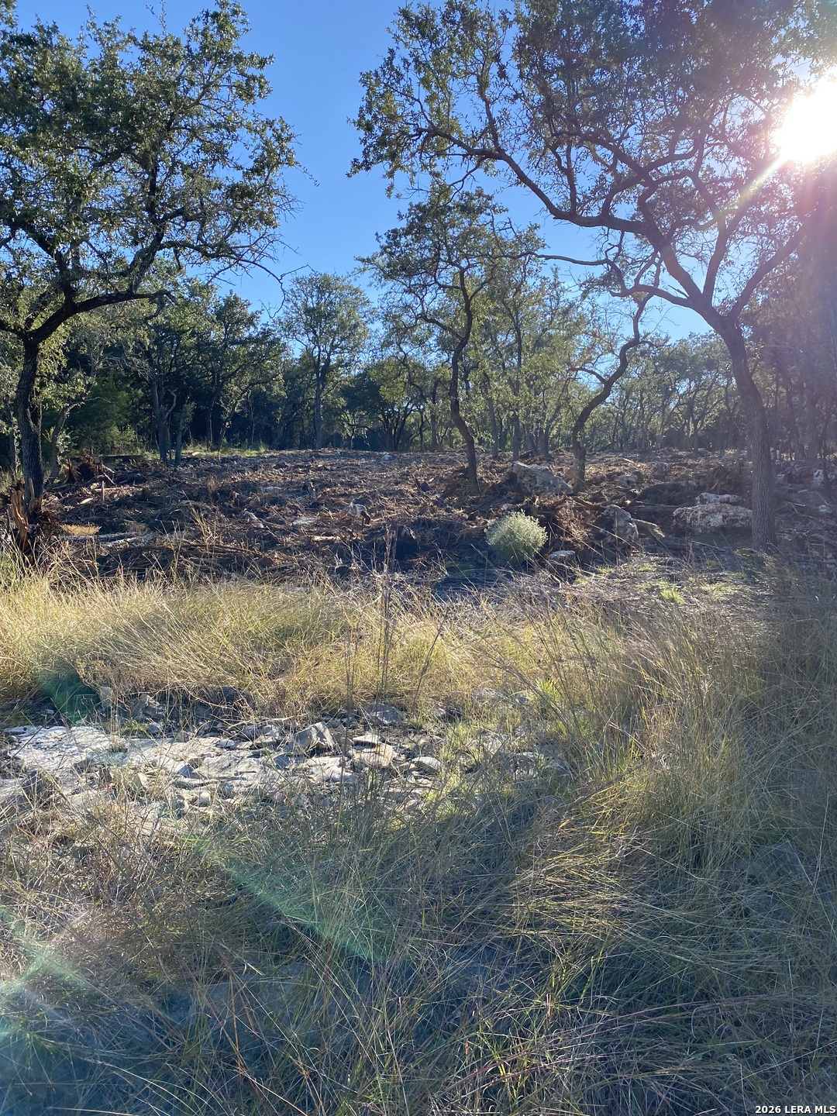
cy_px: 558
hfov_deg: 53.1
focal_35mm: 26
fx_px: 838
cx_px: 418
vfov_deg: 67.3
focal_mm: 4.25
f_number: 1.8
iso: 32
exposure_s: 1/1157
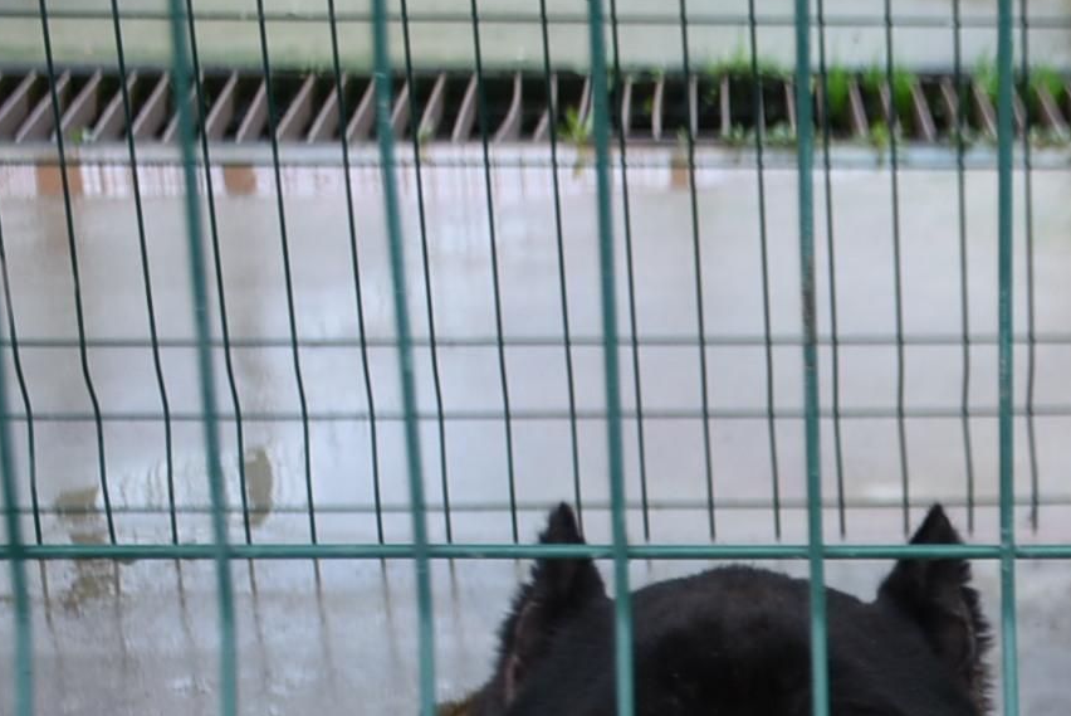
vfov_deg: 9.6
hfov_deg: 13.9
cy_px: 1232
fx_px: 4078
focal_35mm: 137
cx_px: 1663
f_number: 3.8
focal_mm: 26
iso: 160
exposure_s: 1/40
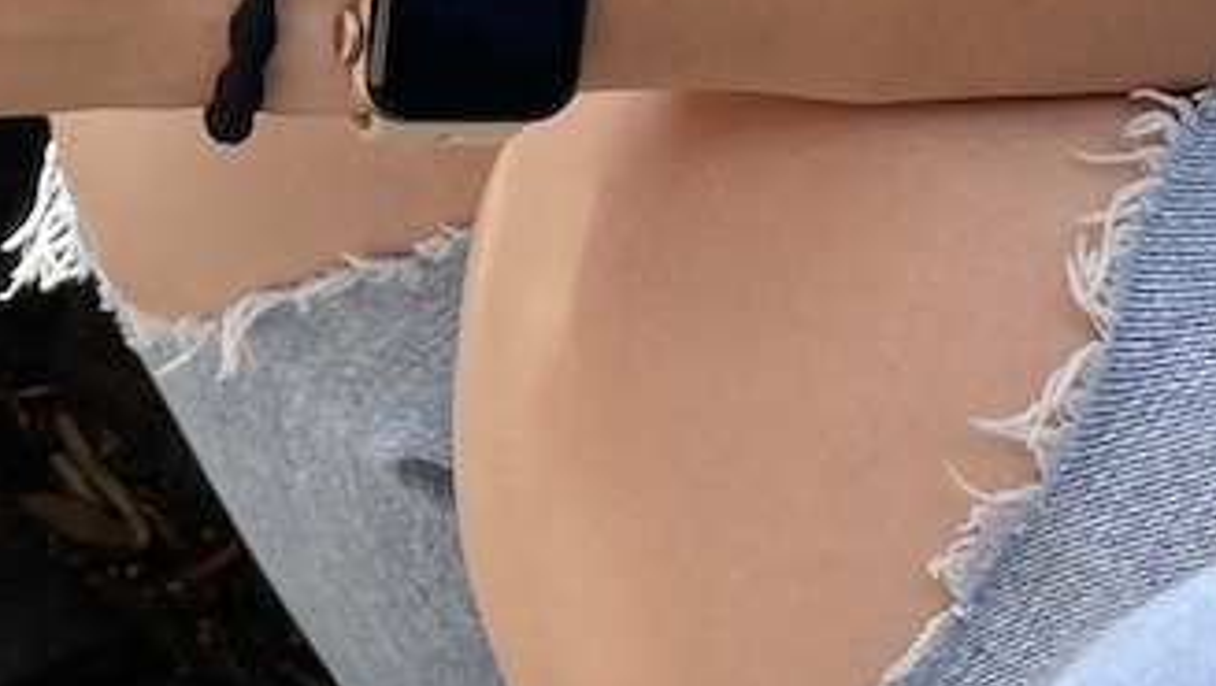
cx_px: 108
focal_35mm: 138
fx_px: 4452
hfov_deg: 15.4
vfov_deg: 8.1
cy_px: -934
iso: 32
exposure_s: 1/218
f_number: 1.6
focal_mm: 4.2
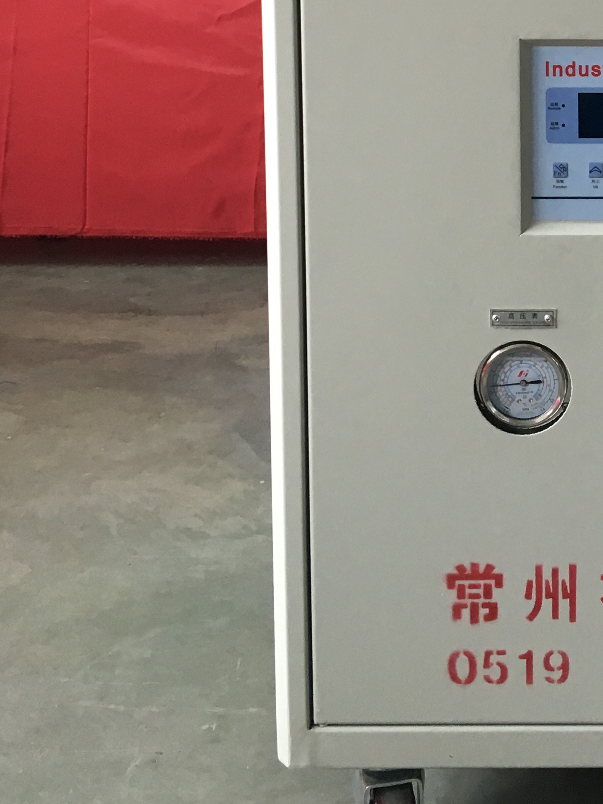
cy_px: -53
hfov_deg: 19.3
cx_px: 710
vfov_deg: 25.3
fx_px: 1672
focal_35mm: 72
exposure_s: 1/33
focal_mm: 4.15
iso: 50
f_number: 2.2
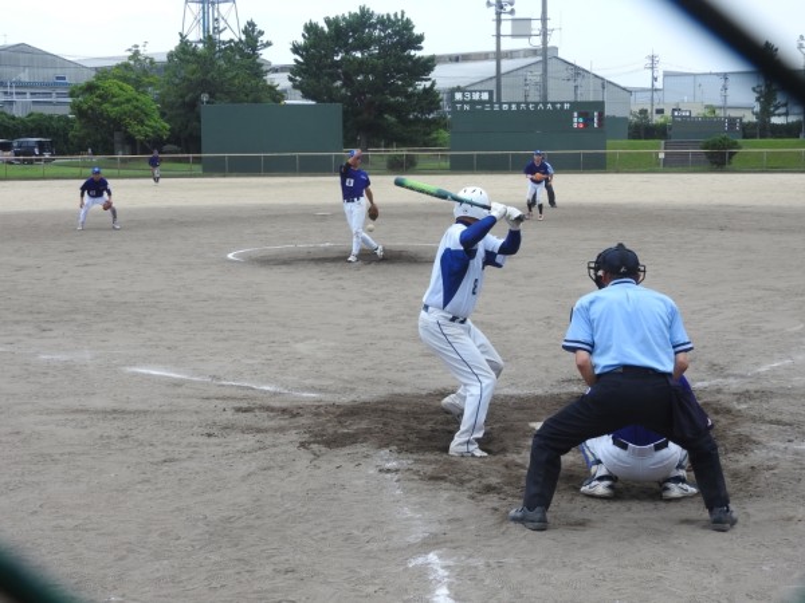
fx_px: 1395
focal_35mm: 60
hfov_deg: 32.2
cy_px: 302
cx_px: 402
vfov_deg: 24.4
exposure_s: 1/500
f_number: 4.2
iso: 100
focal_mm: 10.7
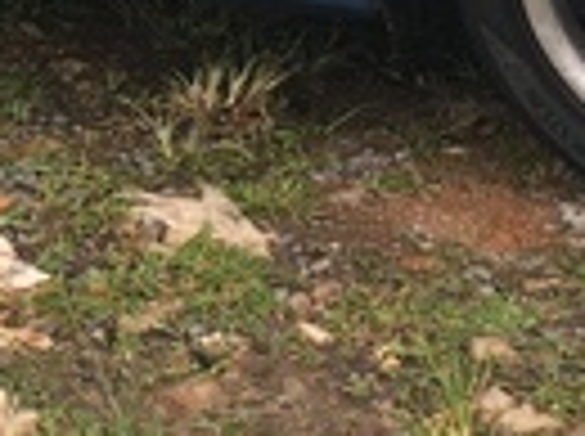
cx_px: 27
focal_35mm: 179
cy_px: -180
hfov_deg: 11.0
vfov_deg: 8.1
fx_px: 3019
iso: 40
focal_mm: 4.15
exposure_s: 1/100
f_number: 2.2
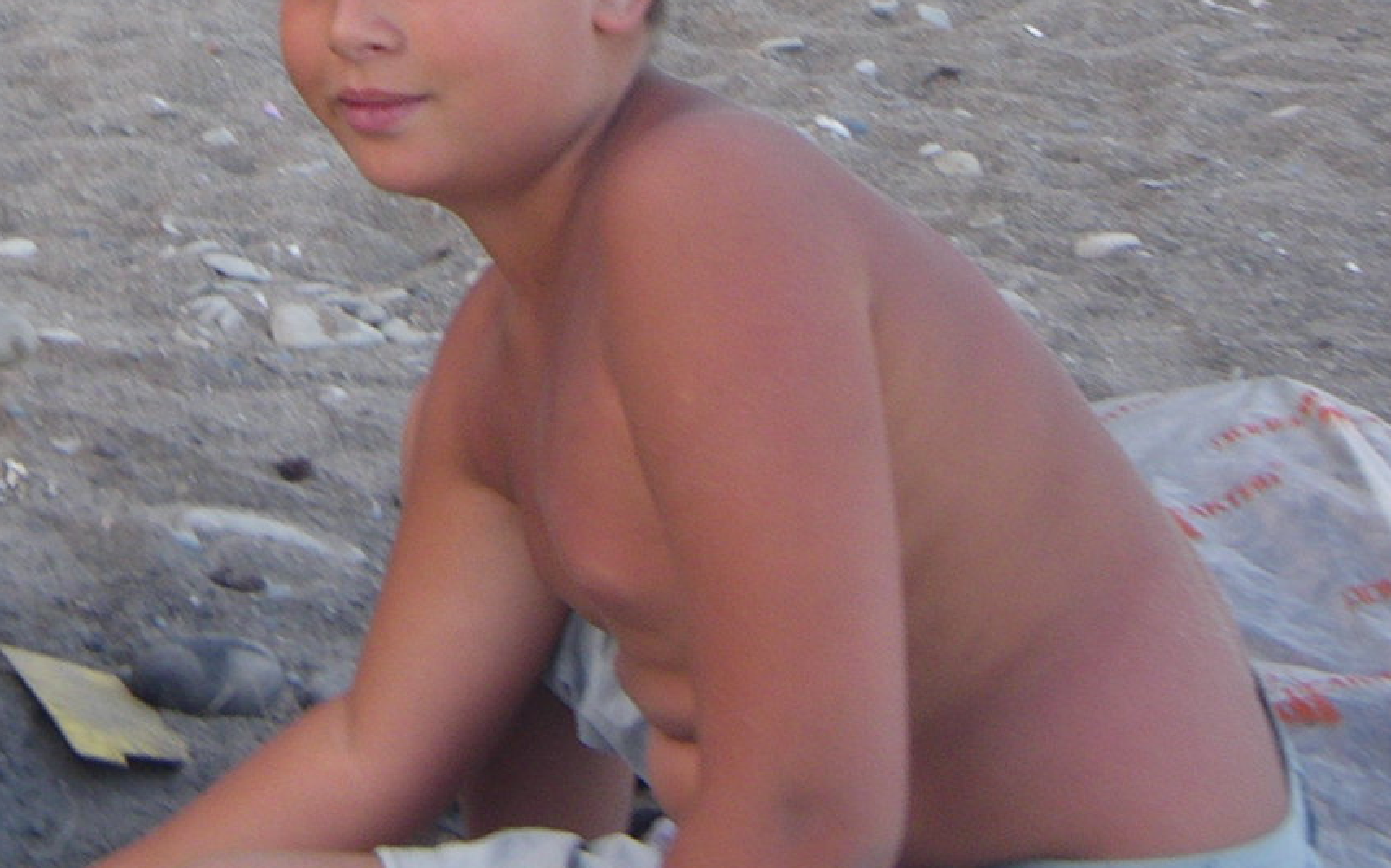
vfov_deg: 13.4
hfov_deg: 22.1
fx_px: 3411
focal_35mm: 90
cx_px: -16
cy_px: -577
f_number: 3.5
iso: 50
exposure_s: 1/50
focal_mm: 5
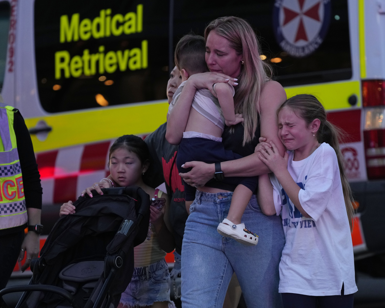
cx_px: 229
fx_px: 3327
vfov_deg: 5.3
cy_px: 154
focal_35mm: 292
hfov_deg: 6.6
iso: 2500
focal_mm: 259
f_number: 5.6
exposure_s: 1/200
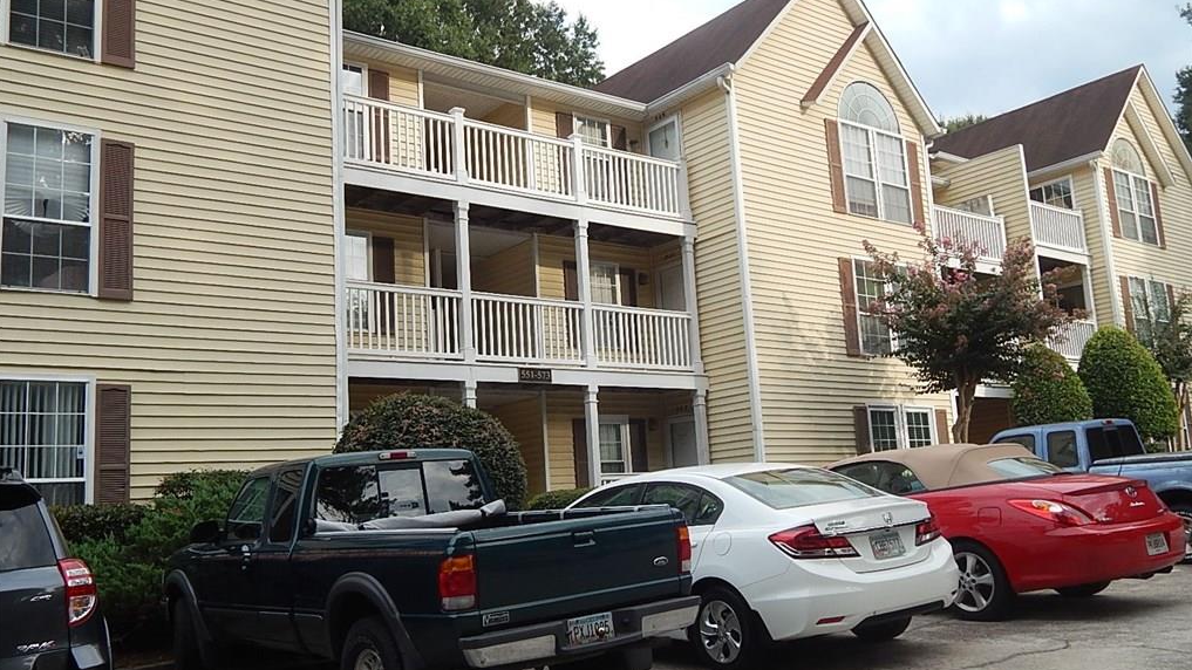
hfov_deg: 58.0
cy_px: 349
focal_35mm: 34
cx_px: 593
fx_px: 1075
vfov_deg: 34.6
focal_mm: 5.6
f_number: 3.2
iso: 200
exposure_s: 1/640
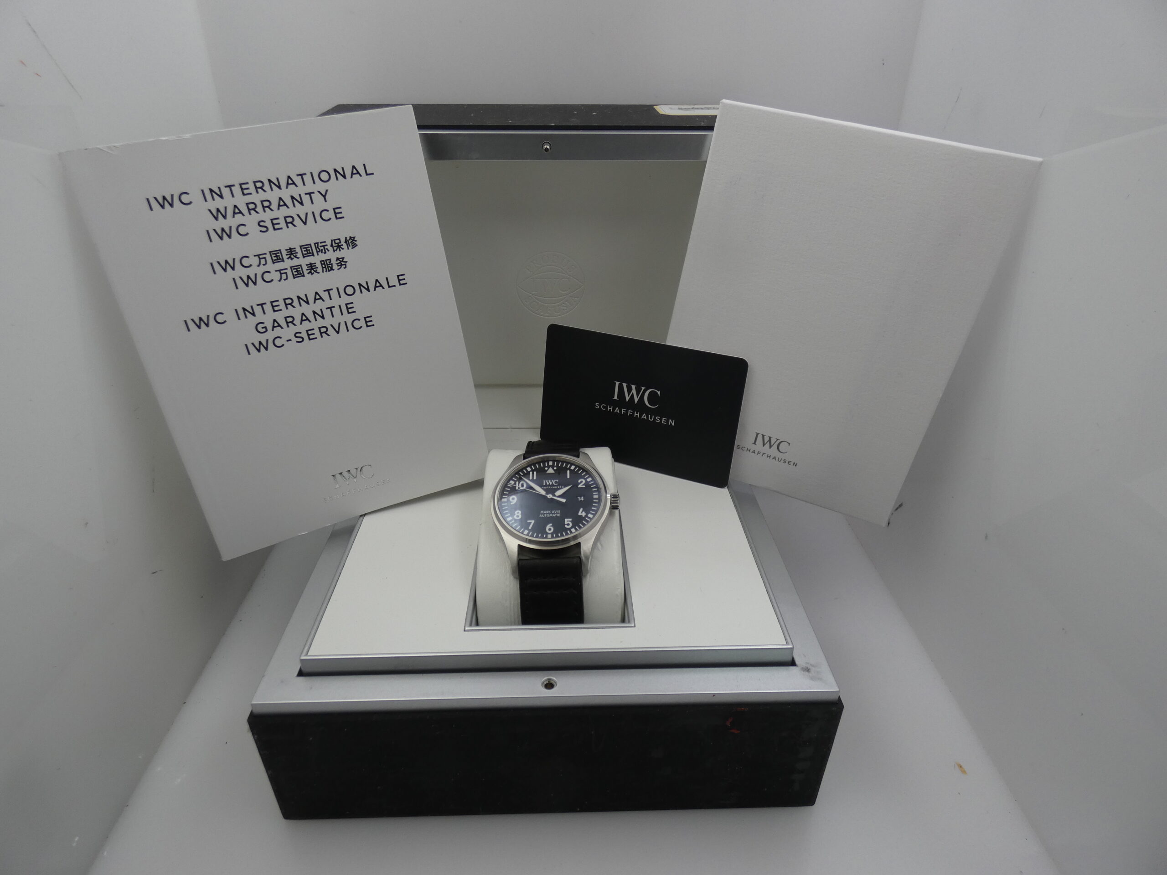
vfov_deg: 66.0
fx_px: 674
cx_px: 584
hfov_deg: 81.7
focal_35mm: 20
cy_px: 438
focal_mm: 3.6
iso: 80
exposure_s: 1/320
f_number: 2.8
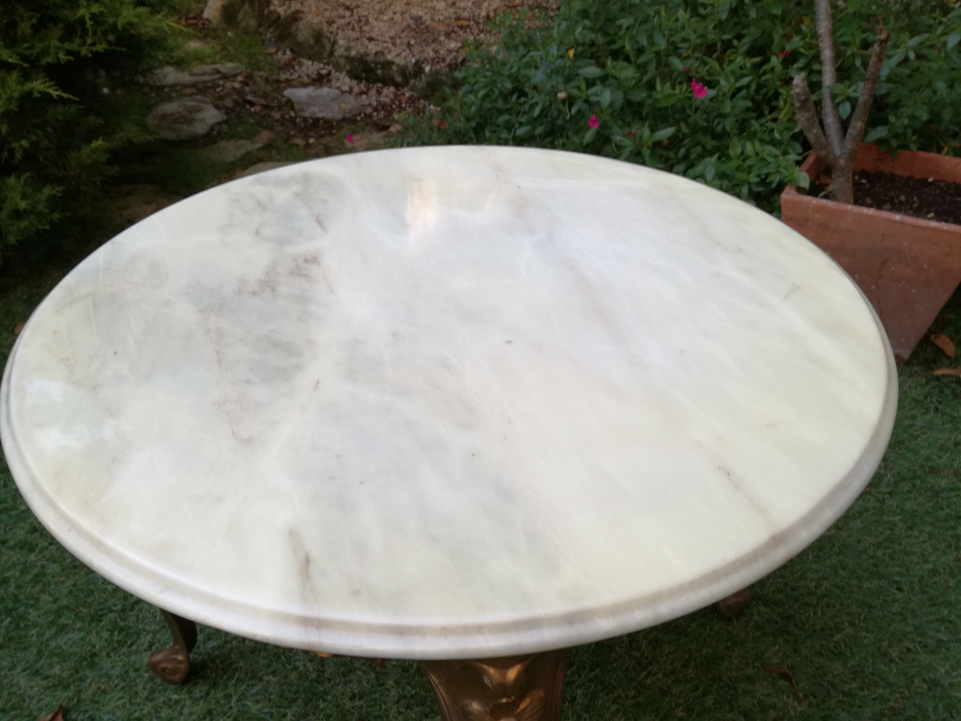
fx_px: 750
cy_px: 360
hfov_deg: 65.3
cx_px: 480
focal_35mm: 27
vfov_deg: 51.4
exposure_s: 1/50
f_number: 2
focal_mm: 3.79
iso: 64
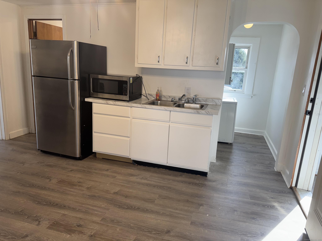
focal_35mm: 24
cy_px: 120
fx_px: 223
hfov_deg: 71.6
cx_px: 161
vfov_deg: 56.8
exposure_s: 1/142
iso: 64
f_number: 1.78
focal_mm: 6.76
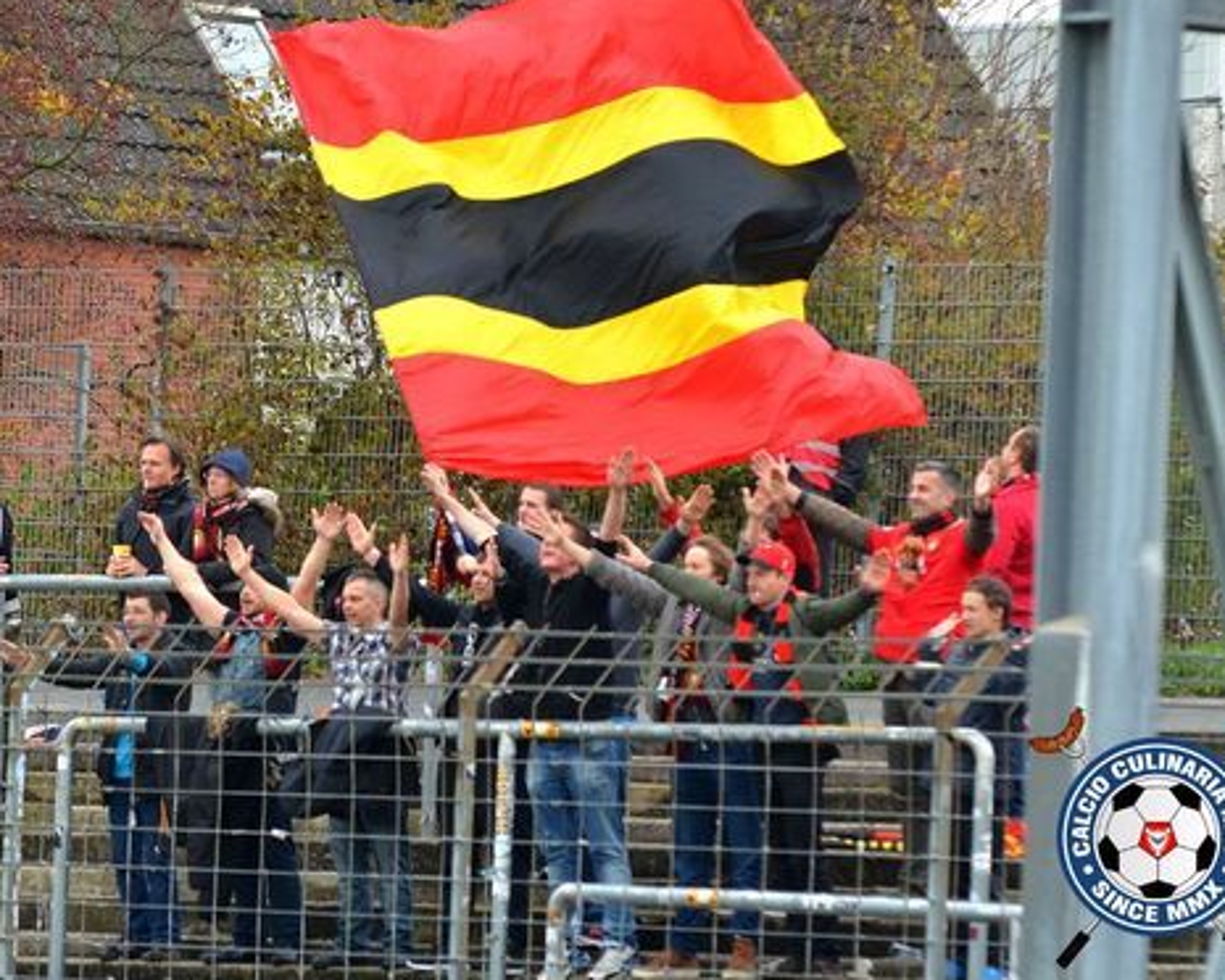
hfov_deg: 9.3
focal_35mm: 207
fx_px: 7505
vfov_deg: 7.5
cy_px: 490
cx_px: 582
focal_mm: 120
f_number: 4
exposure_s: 1/1000
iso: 720
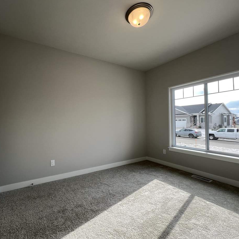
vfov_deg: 87.4
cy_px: 120
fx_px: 125
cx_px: 105
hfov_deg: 87.0
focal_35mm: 16
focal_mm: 1.57
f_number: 1.8
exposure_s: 1/222
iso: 32
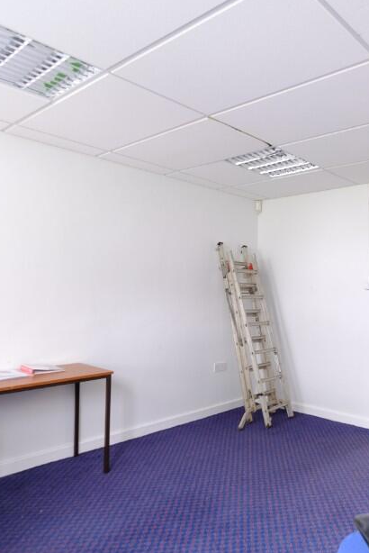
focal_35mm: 25
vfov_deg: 71.4
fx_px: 384
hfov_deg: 45.0
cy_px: 289
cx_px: 353
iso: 160
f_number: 4
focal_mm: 10
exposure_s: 1/7
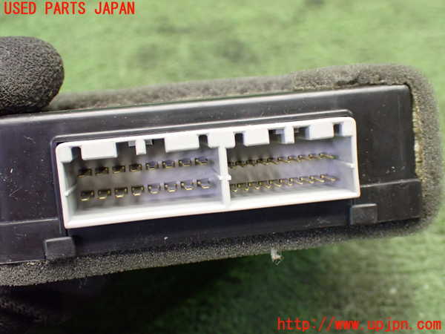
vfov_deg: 32.9
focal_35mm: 44
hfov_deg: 42.9
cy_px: 167
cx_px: 222
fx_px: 566
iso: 1000
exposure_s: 1/40
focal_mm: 7.84
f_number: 2.9
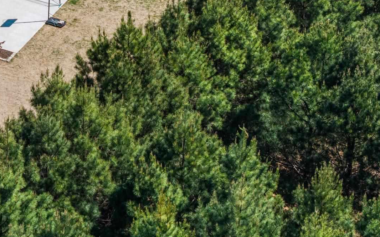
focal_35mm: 174
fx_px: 1802
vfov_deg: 7.4
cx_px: -55
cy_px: -86
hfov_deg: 11.8
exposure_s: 1/120
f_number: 2.8
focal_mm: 19.35
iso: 120
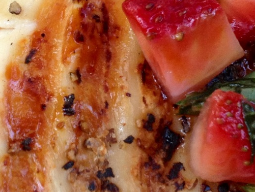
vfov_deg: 10.6
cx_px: 64
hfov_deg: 14.2
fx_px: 1017
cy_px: -30
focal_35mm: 138
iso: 80
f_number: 2.4
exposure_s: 1/120
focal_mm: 4.28
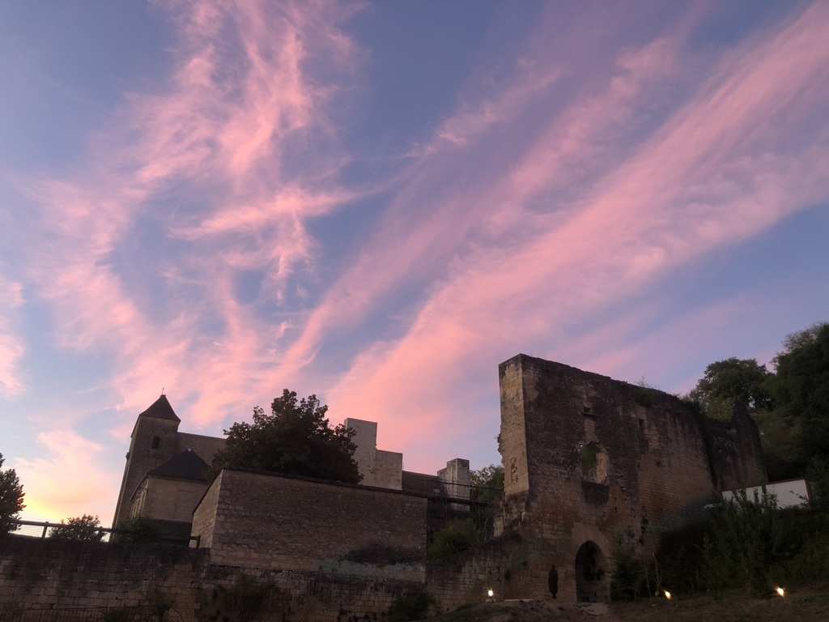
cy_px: 311
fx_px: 671
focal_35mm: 28
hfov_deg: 63.4
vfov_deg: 49.7
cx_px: 414
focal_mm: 3.99
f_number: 1.8
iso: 40
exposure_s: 1/25
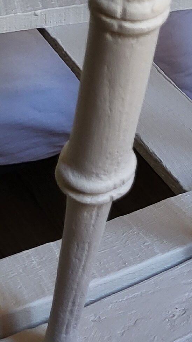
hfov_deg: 10.2
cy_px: -235
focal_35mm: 116
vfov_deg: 16.2
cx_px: 273
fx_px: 1051
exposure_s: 1/100
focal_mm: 5.4
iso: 160
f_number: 1.8
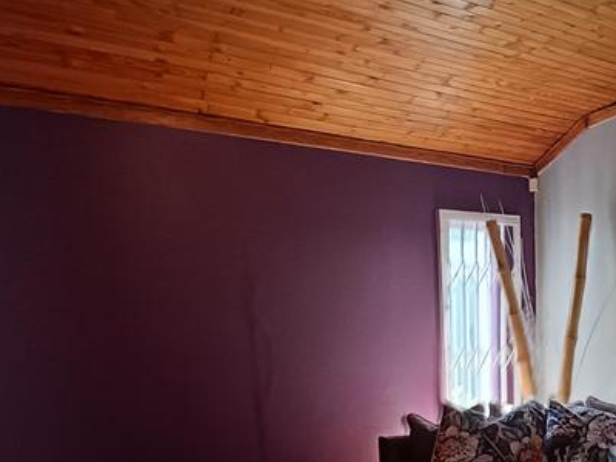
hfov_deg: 51.9
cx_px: 454
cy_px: 405
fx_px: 605
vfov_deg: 39.2
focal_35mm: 34
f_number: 2.2
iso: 594
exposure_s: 1/50
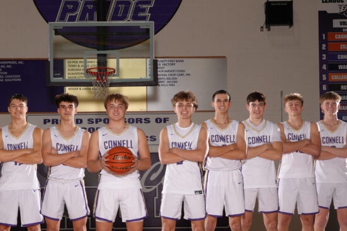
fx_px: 732
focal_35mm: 76
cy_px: 177
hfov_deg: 26.5
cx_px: 121
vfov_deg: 17.8
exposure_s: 1/125
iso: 125
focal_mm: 41
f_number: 8
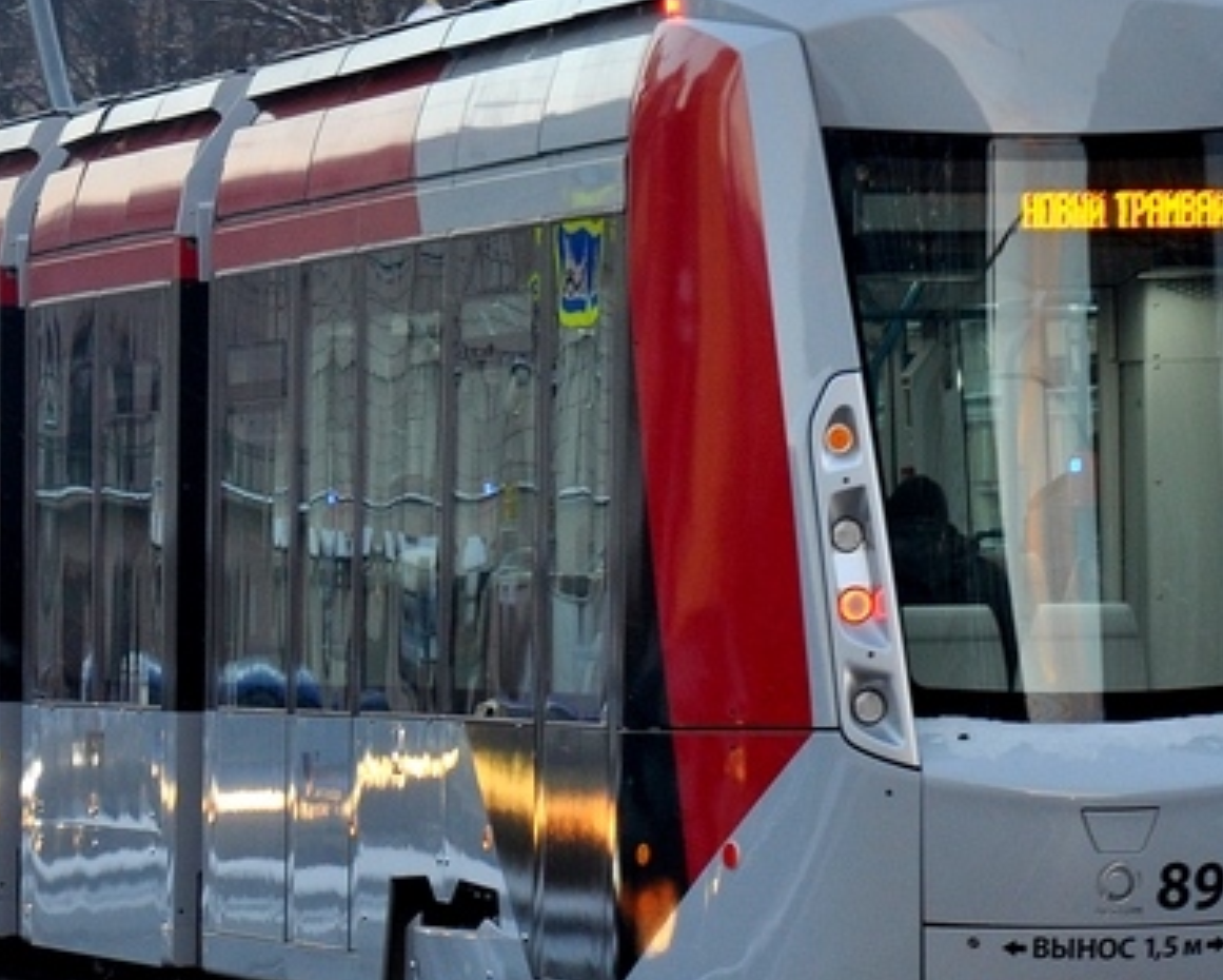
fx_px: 13218
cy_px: 41
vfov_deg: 4.2
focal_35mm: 365
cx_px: 781
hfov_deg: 5.3
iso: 500
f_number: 5.6
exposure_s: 1/100
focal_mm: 98
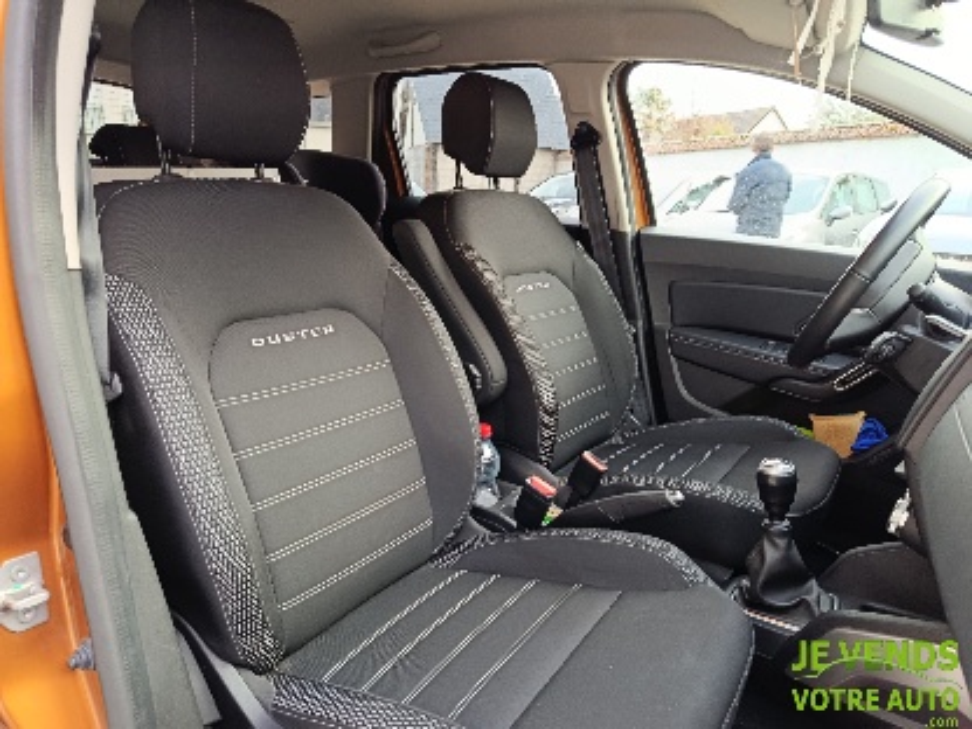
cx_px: 486
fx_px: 674
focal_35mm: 24
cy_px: 364
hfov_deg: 71.6
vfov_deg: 56.8
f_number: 1.7
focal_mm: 5.24
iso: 530
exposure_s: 1/100
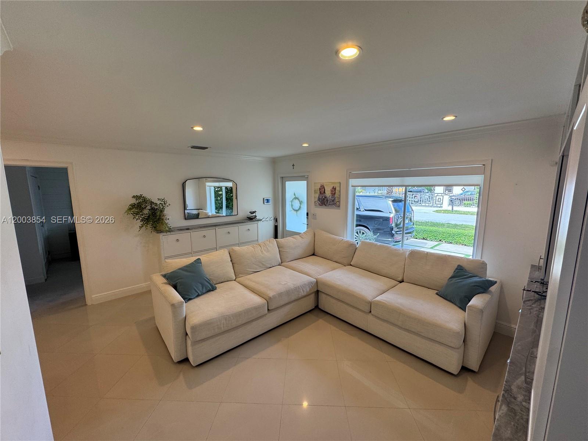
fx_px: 238
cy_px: 220
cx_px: 294
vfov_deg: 85.7
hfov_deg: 102.1
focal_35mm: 14
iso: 80
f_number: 2.2
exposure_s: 1/120
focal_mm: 2.22
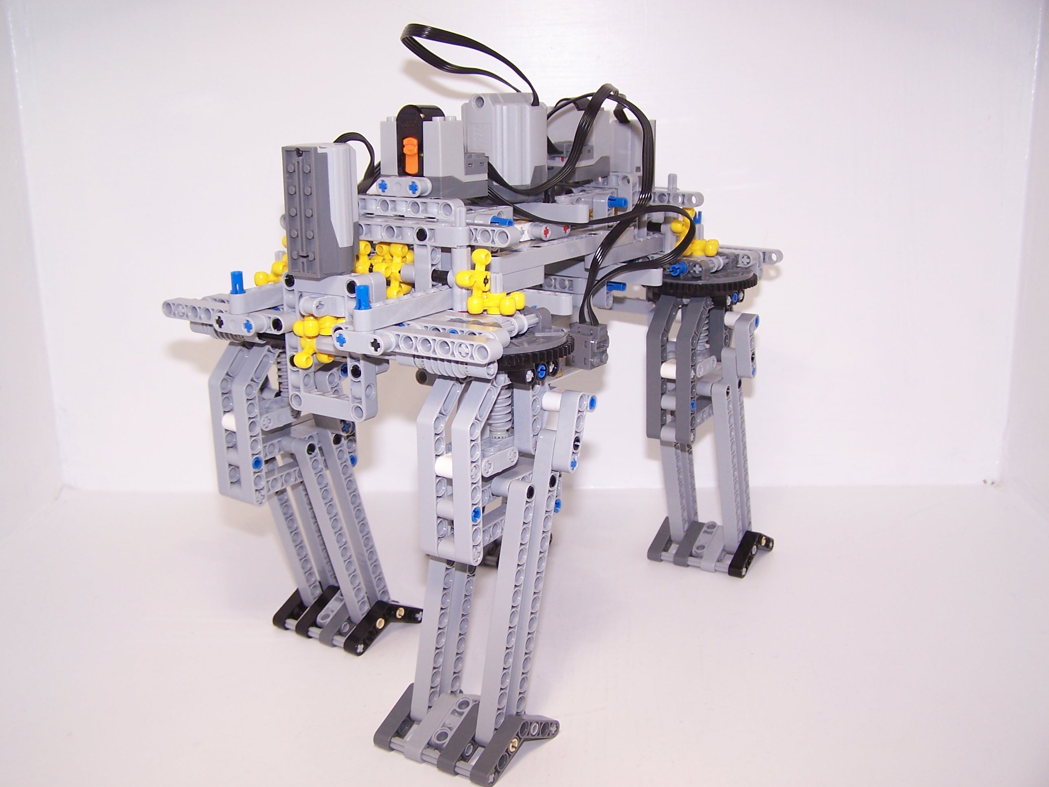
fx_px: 1152
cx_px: 524
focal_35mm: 38
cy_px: 394
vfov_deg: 37.7
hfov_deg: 49.0
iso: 80
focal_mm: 6.3
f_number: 2.8
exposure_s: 1/60
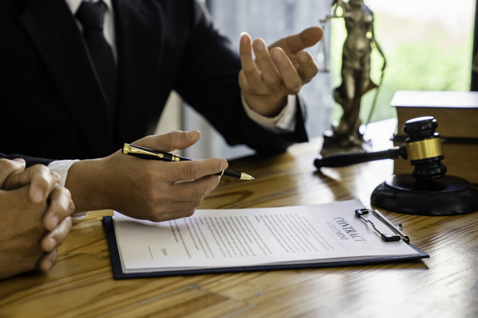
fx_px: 1075
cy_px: 146
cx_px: 221
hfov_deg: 25.1
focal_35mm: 81
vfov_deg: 16.8
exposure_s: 1/100
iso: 125
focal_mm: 70
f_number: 3.2
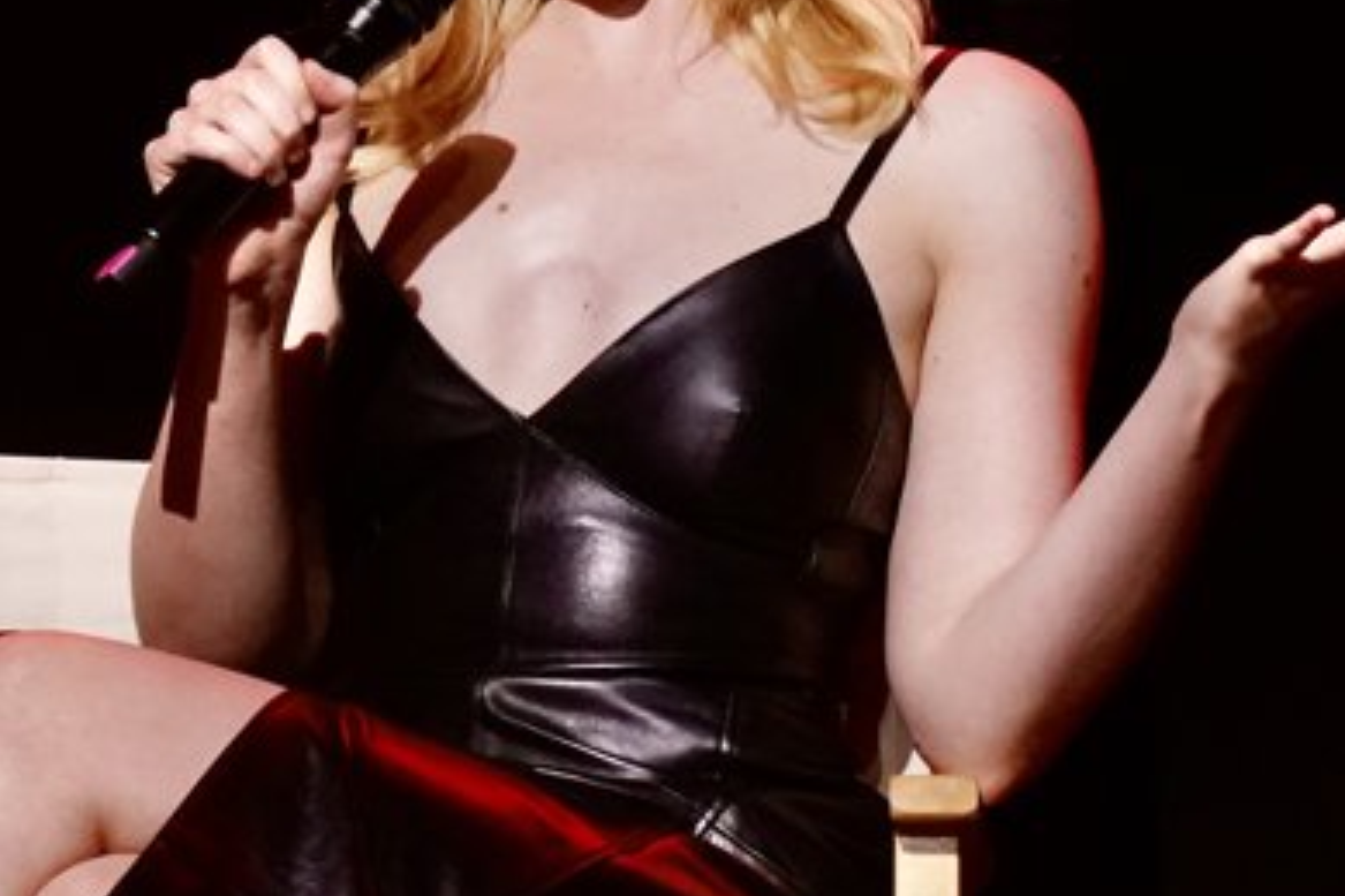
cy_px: 131
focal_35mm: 532
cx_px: 411
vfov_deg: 2.6
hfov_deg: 3.9
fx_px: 19867
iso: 5000
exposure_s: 1/125
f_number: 11
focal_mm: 200
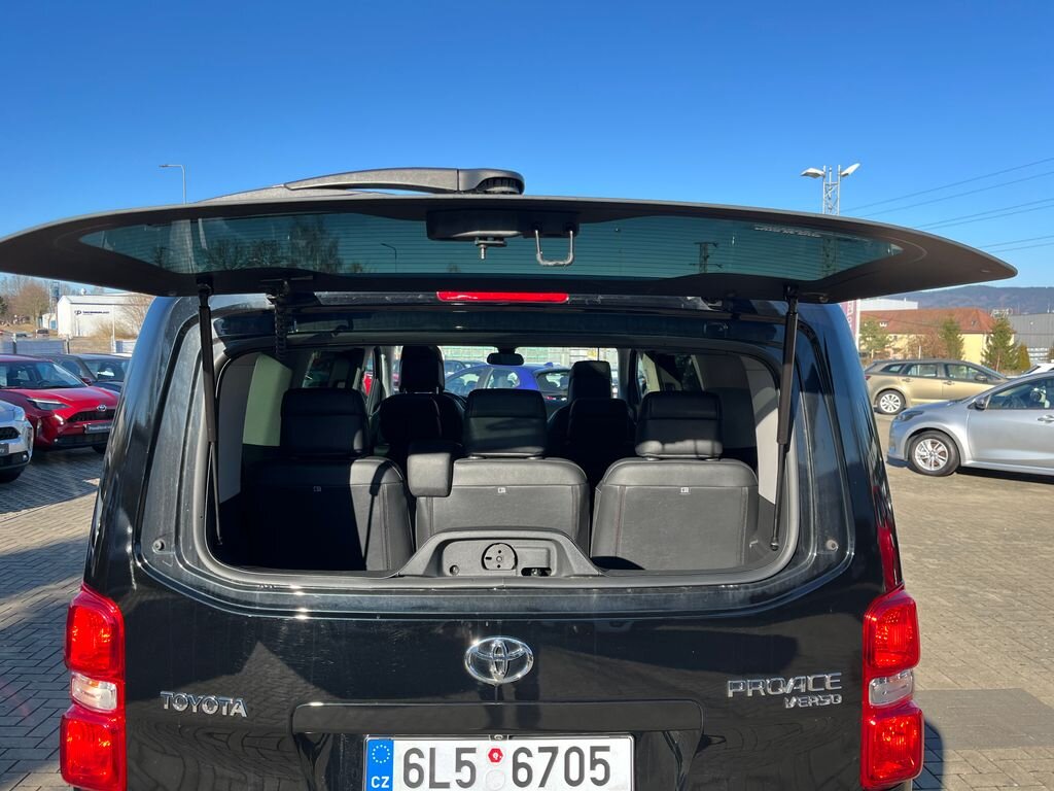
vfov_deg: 53.1
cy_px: 396
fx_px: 792
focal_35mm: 26
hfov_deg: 67.3
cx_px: 527
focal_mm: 5.1
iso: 50
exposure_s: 1/1000
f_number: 1.6
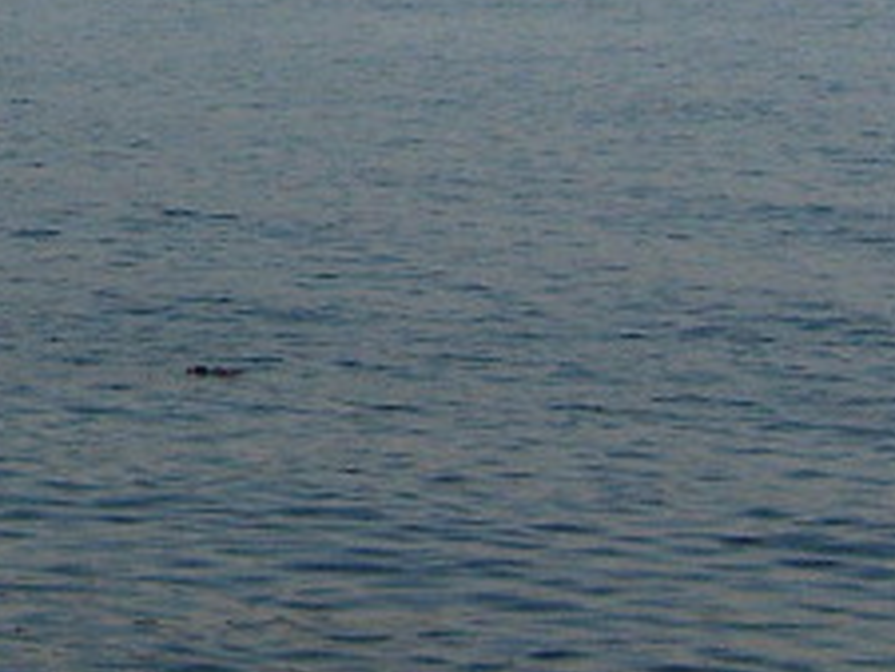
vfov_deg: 9.1
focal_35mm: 159
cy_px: -310
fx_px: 4113
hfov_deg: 11.7
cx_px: -601
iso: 80
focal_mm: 5.8
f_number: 7.1
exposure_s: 1/125
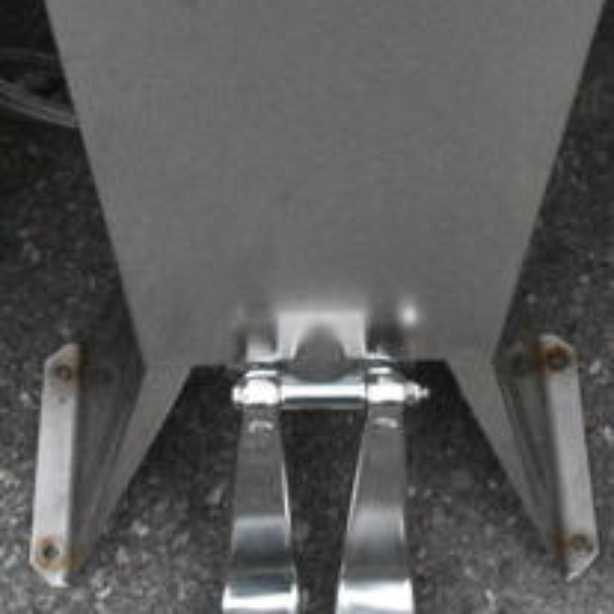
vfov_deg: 12.9
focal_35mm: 124
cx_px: 335
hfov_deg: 14.1
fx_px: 2488
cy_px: -464
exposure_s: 1/500
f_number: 13
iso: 6400
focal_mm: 22
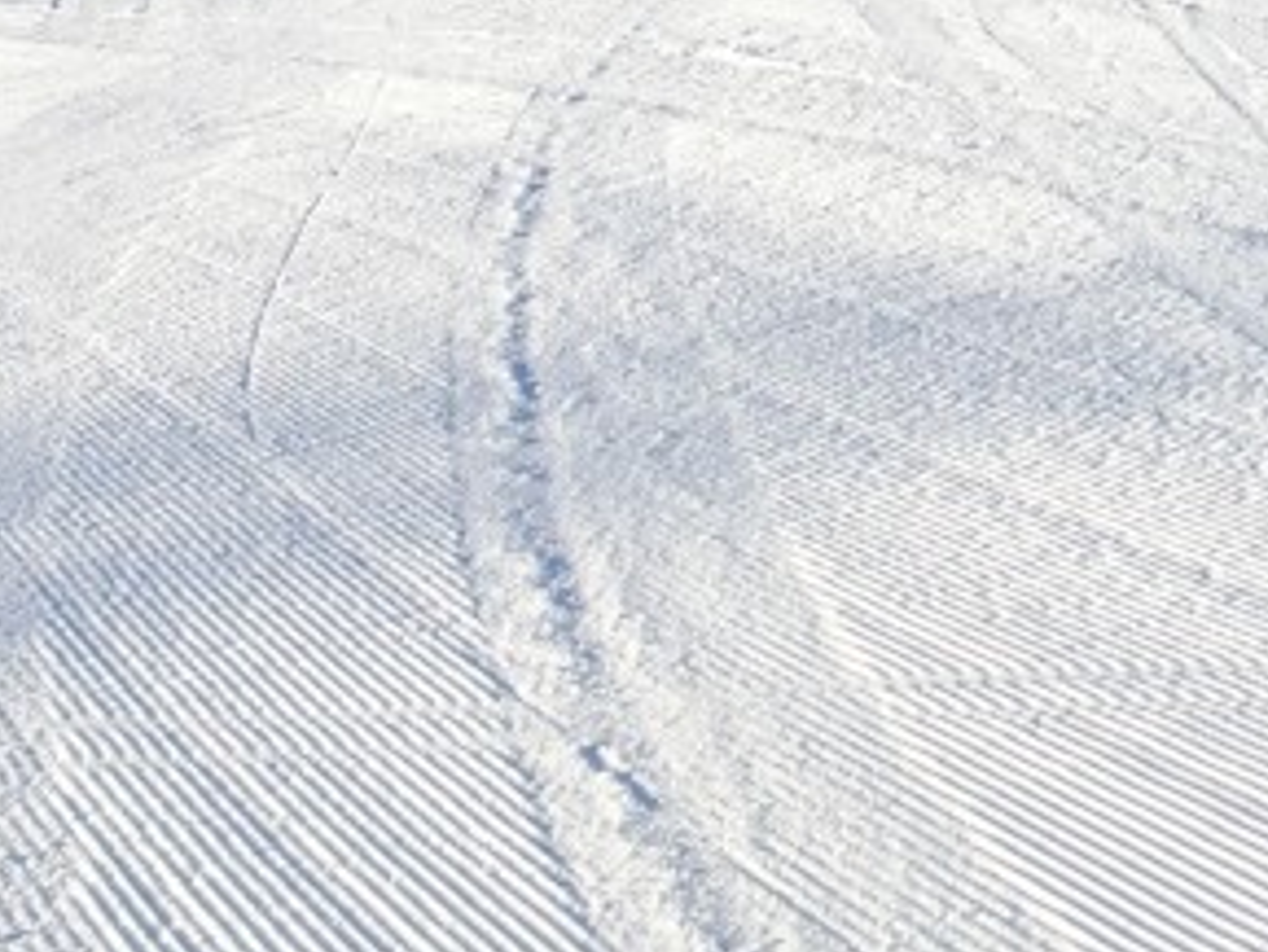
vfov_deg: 15.3
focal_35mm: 85
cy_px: -689
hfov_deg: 22.1
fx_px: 3115
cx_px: 1290
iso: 80
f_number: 3.5
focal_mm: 4.1
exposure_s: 1/640
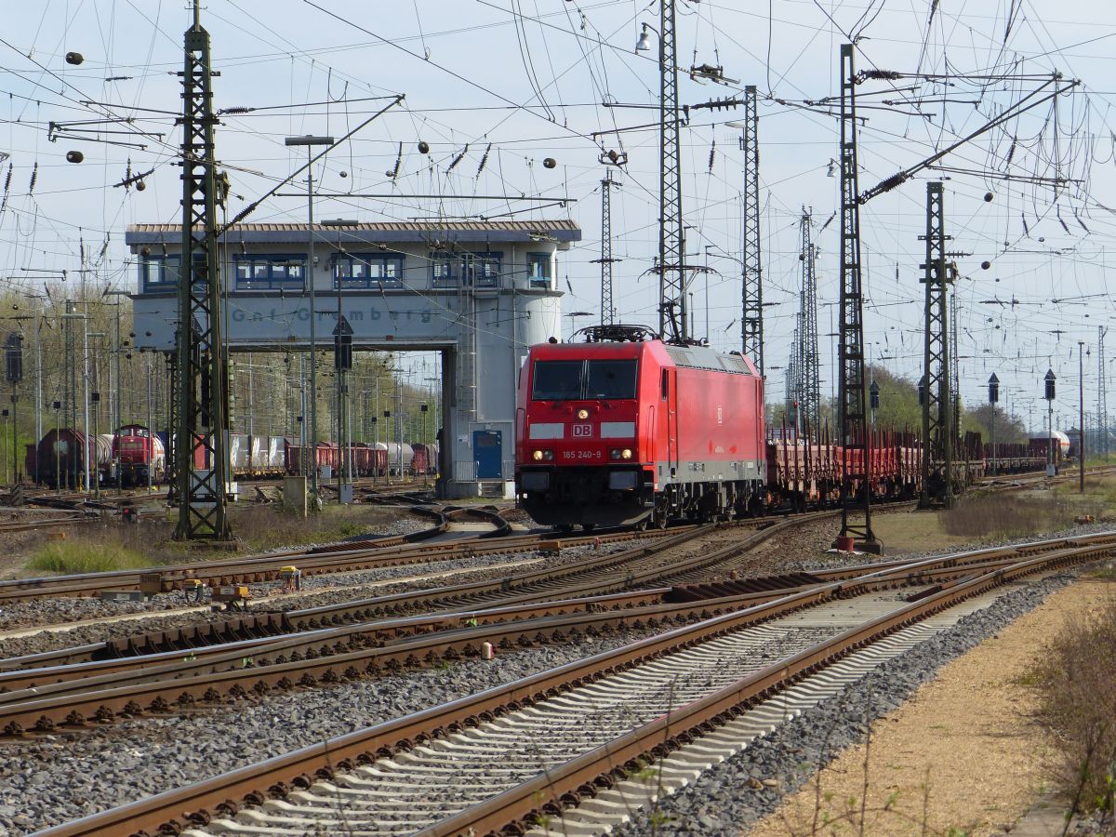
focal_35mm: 147
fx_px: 4739
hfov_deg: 13.4
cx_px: 558
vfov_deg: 10.1
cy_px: 418
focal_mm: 26.5
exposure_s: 1/800
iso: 100
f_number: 4
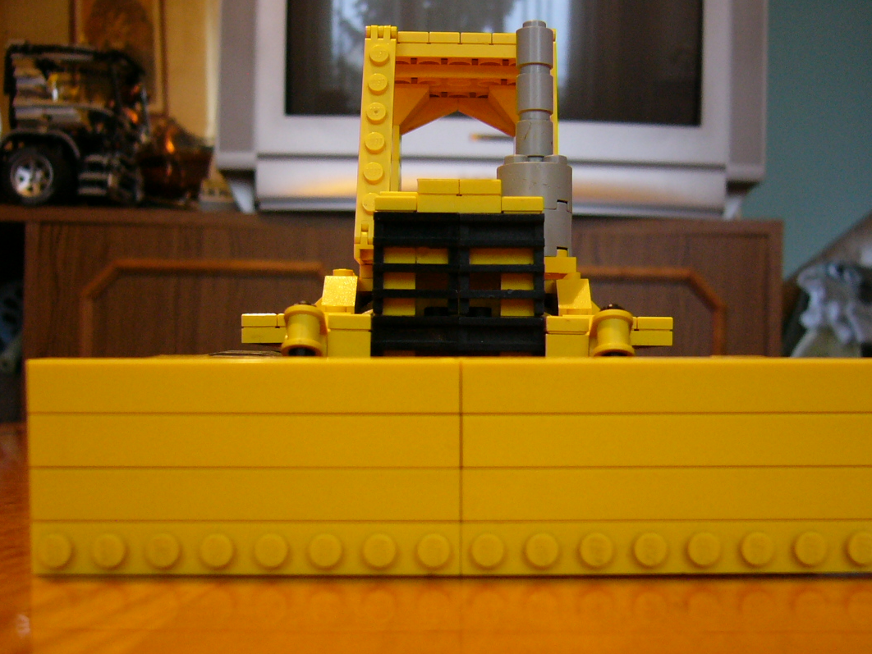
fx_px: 1184
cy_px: 372
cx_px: 462
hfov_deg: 40.4
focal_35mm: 47
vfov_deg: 30.9
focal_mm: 6.5
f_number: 2.9
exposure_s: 1/8
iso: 200
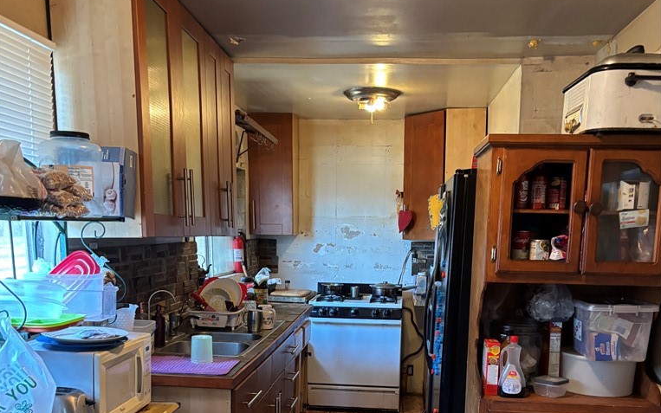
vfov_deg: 33.4
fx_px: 667
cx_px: 330
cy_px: 333
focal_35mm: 37
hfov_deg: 52.7
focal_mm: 5.96
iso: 400
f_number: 1.6
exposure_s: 1/60
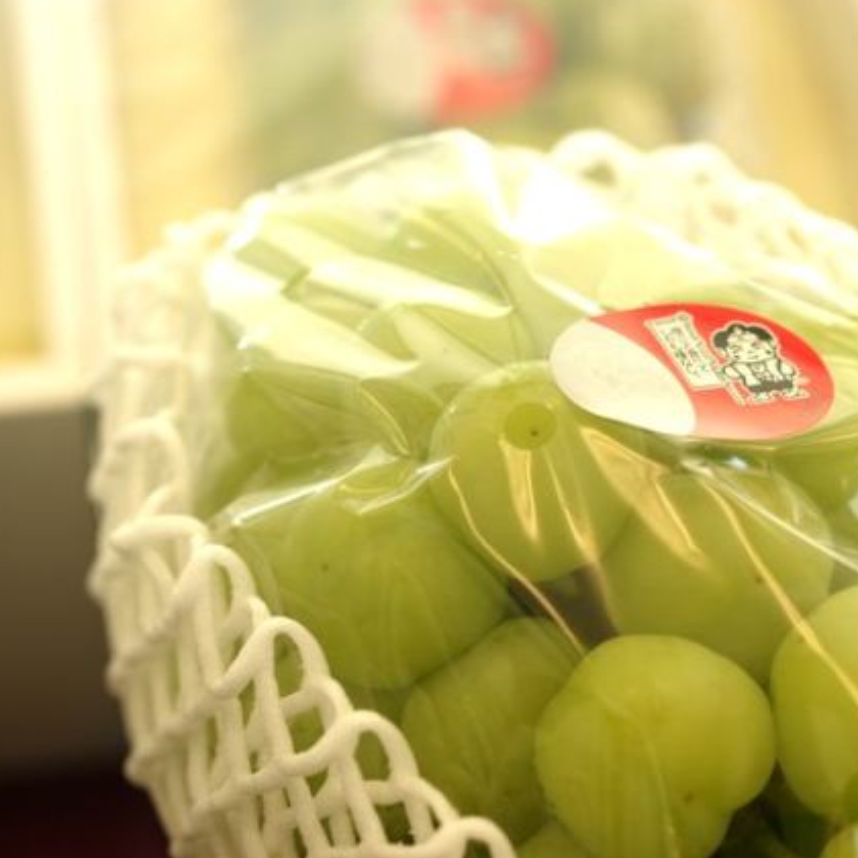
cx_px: 574
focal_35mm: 97
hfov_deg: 17.9
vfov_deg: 17.9
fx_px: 2720
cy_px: 425
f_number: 3.2
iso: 200
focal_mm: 50
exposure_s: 1/100
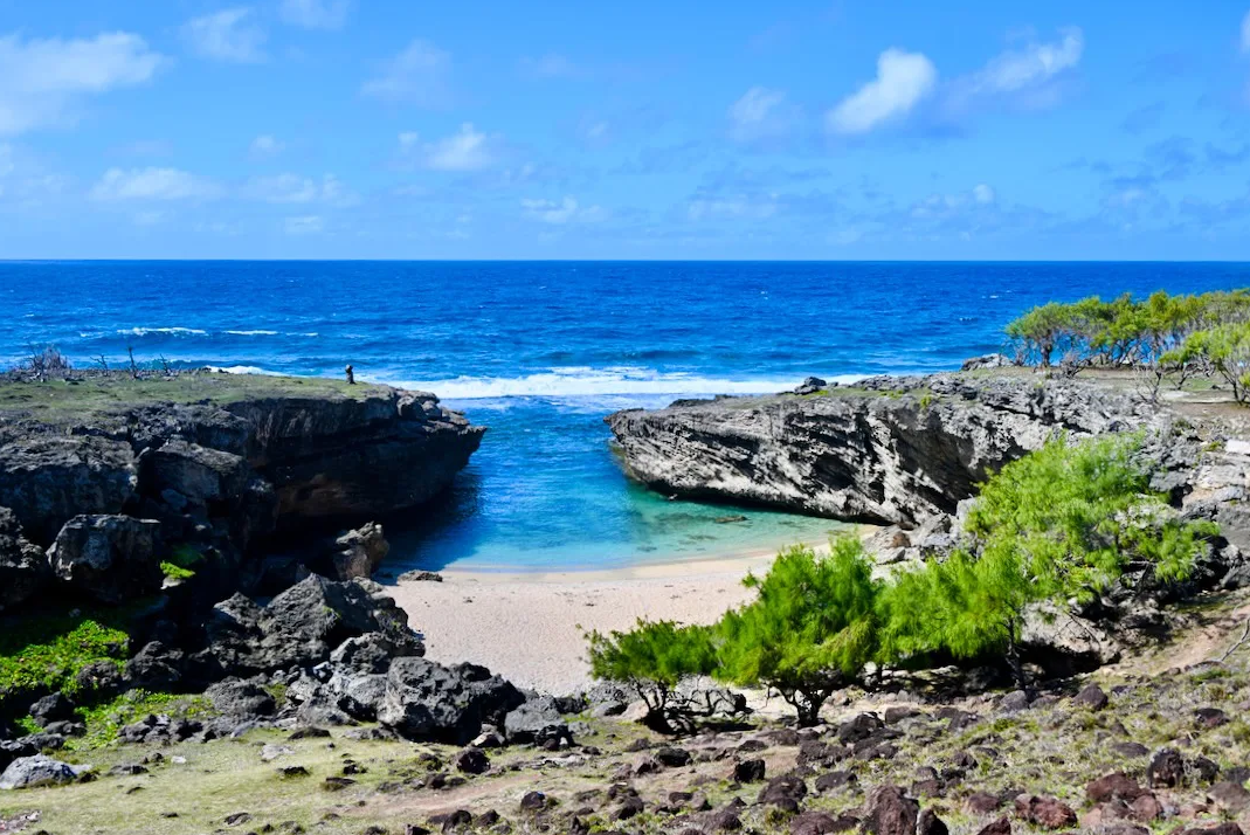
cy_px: 418
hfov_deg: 53.1
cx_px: 610
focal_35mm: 36
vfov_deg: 36.9
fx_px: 1251
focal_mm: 35
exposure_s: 1/250
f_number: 5.6
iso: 125
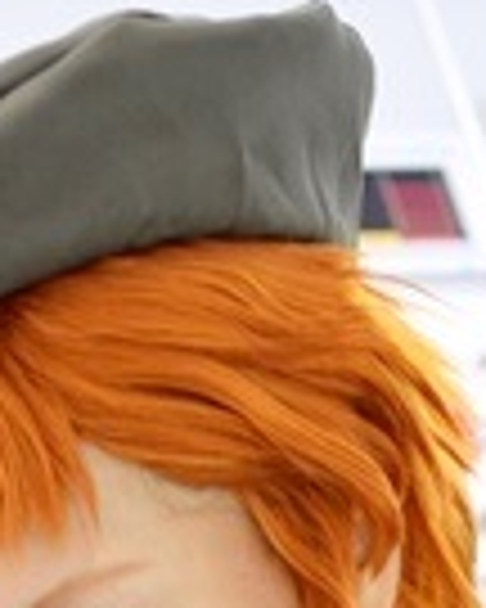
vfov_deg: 9.0
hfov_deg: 7.7
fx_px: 3614
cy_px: 1216
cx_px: 146
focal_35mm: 201
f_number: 3.3
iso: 100
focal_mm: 30
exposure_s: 1/45
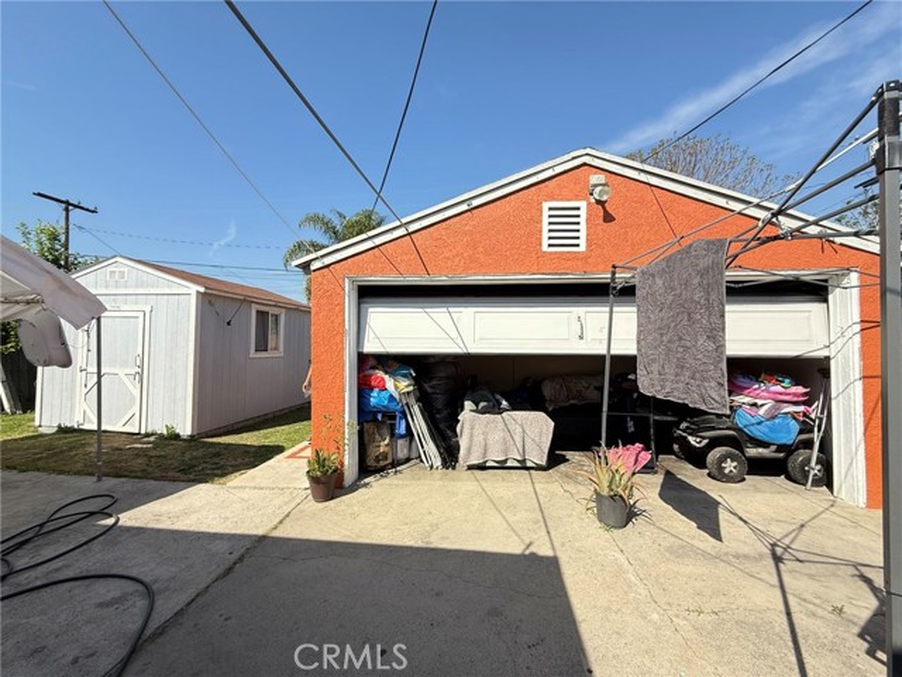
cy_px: 338
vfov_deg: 85.7
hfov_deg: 102.1
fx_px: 365
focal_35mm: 14
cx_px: 451
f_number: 2.2
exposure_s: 1/1368
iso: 64
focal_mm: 2.22
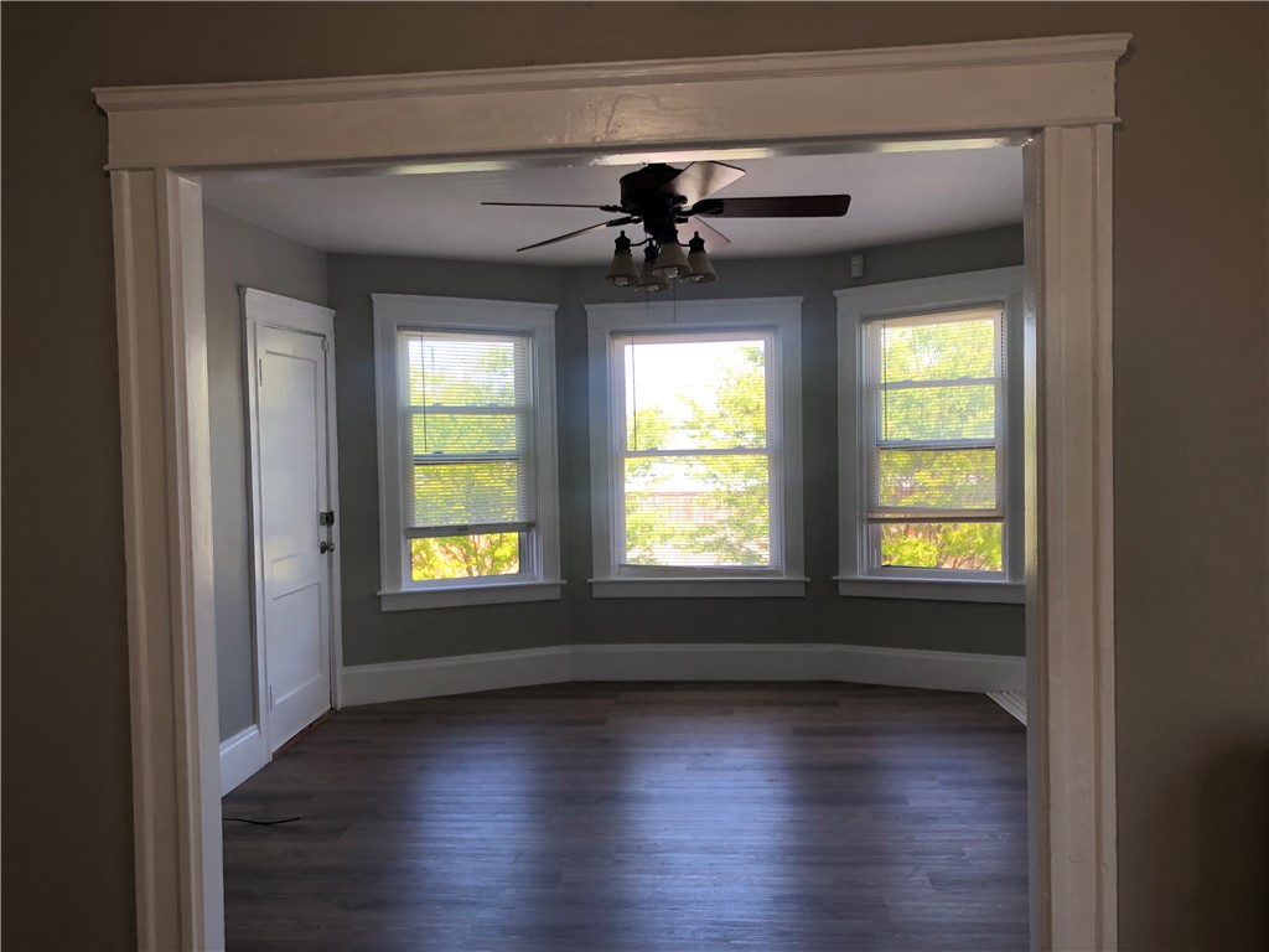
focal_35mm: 28
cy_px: 476
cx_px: 634
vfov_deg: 49.7
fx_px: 1026
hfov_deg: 63.4
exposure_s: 1/120
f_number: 1.8
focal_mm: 3.99
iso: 50
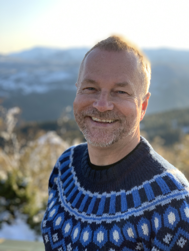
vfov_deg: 36.8
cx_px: 94
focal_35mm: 52
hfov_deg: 28.0
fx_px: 379
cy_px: 126
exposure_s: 1/124
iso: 16
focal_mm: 6
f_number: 2.4
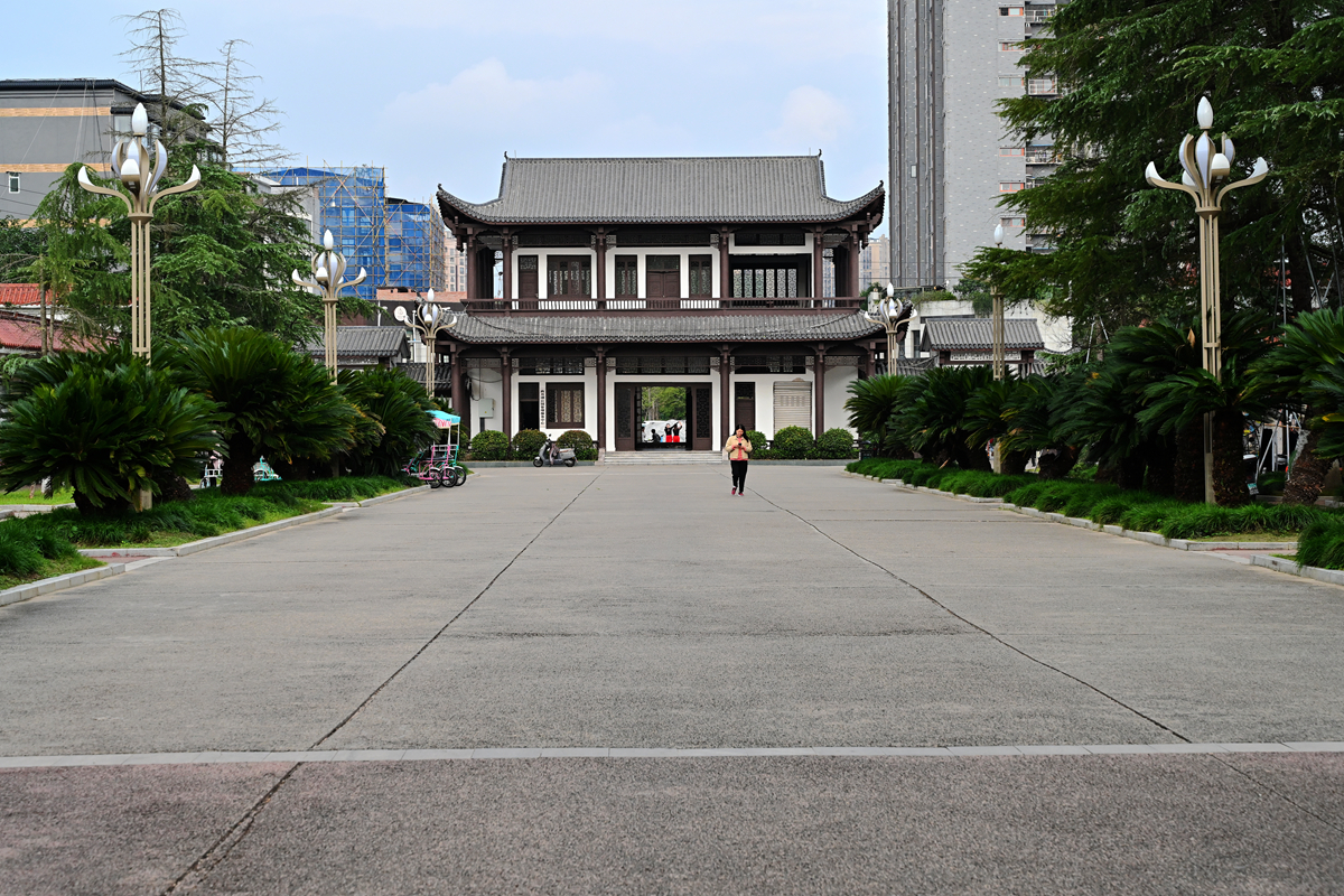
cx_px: 672
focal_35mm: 59
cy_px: 448
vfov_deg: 23.0
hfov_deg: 33.9
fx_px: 2202
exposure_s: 1/250
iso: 800
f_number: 8
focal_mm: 59
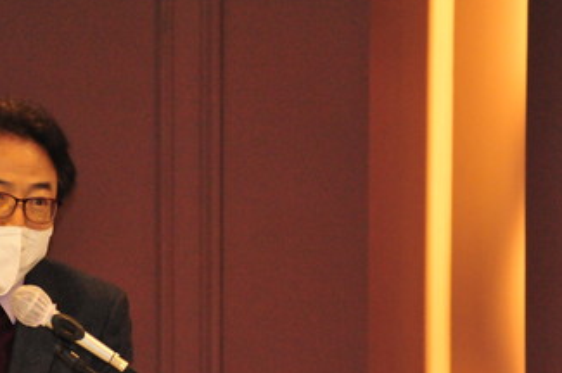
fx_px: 4460
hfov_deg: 7.2
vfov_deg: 4.8
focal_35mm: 286
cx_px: 185
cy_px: 263
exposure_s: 1/125
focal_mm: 155
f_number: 6
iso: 6400
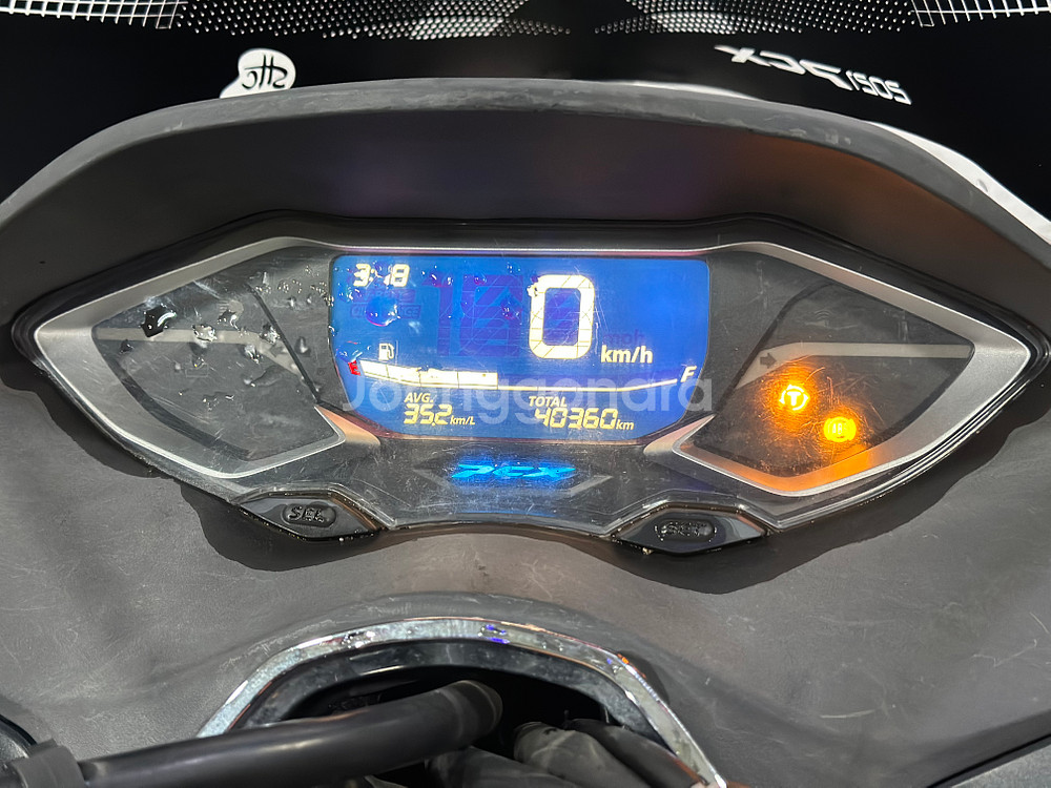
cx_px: 526
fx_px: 1457
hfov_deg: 39.7
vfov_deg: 30.3
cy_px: 394
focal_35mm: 48
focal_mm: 6.86
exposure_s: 1/40
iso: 640
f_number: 1.78
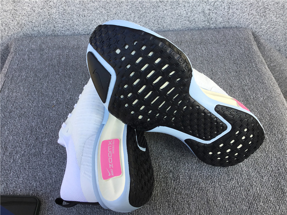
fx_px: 257
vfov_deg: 45.4
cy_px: 108
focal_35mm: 31
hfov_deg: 58.4
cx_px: 144
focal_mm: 3.3
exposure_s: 1/223
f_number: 2.4
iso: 25
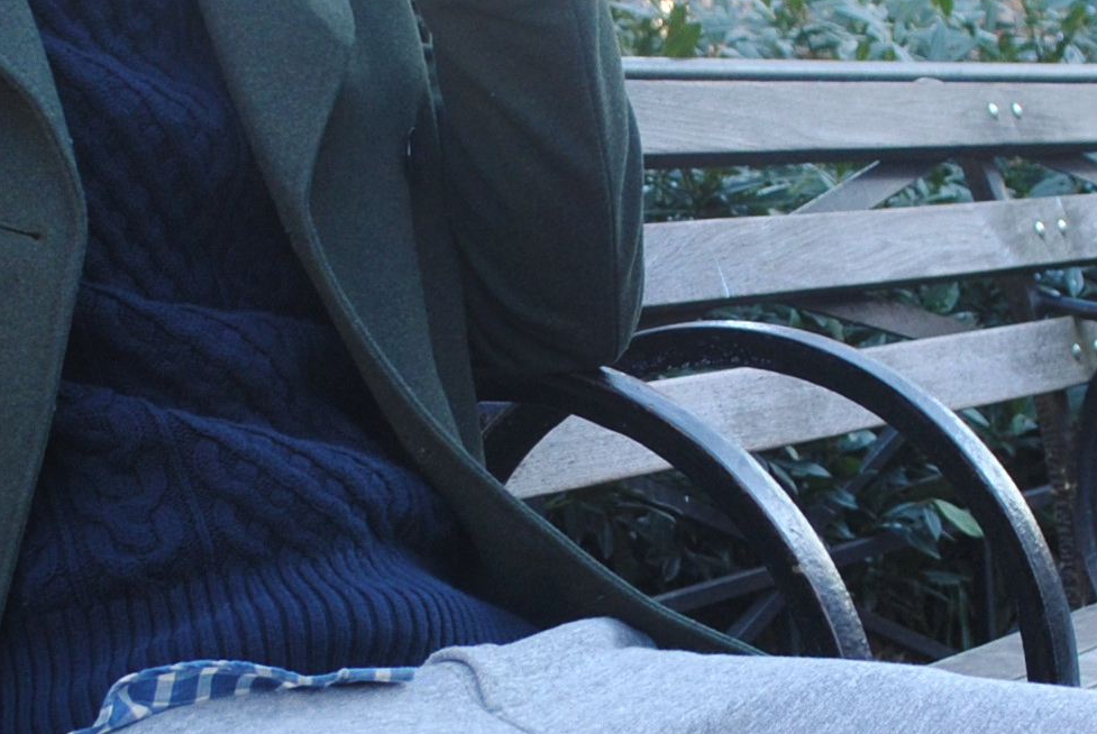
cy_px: 504
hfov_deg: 19.1
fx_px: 3264
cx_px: 541
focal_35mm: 107
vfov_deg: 12.8
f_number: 4
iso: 200
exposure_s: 1/60
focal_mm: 18
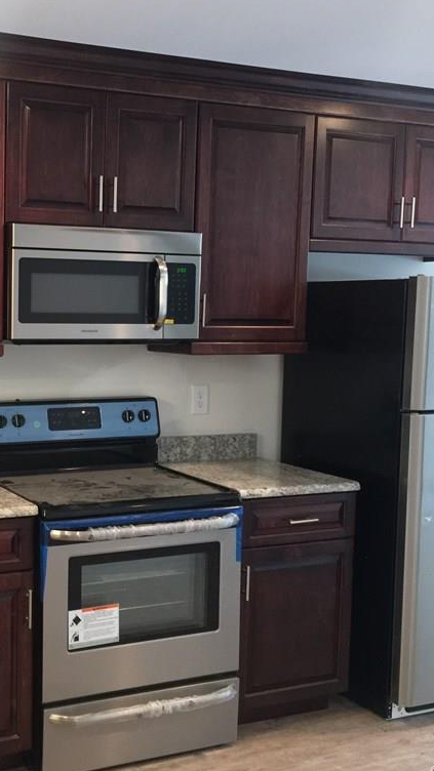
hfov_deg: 26.5
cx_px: 23
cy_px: 388
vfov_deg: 47.4
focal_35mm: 43
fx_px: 880
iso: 125
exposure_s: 1/15
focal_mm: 4.15
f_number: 2.2
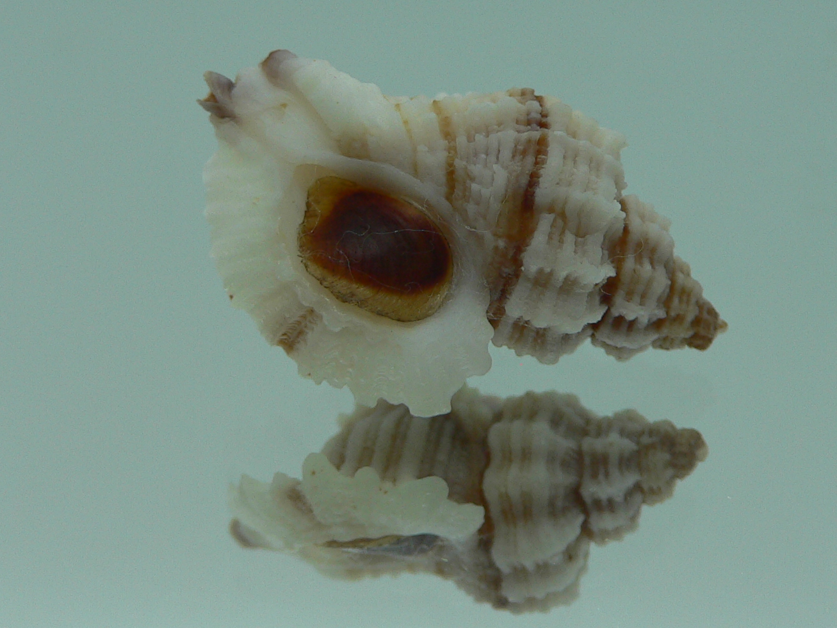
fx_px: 1306
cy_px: 269
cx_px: 449
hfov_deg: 35.5
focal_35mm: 54
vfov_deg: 27.0
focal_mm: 4.6
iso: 80
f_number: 2.8
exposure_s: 1/80
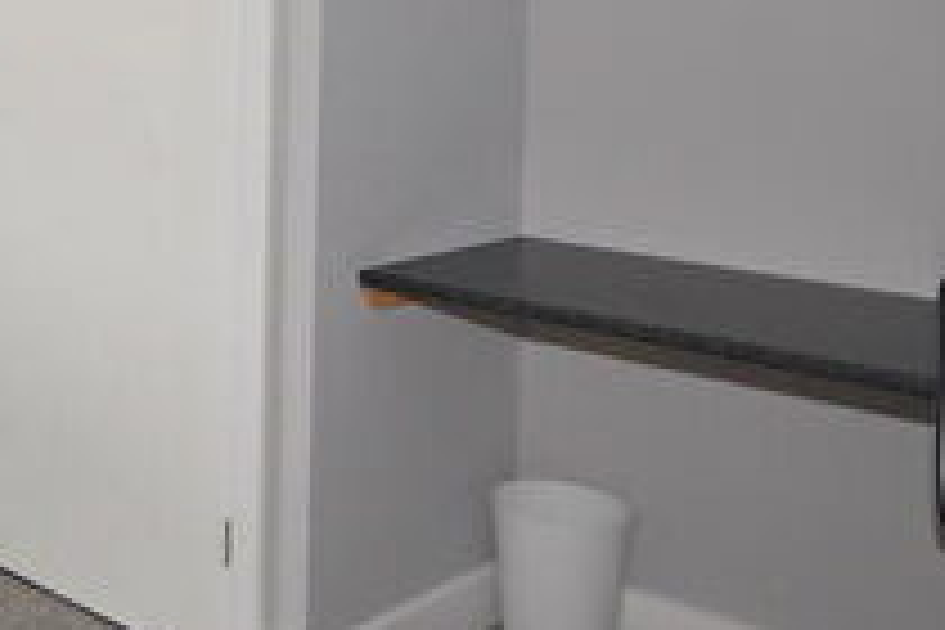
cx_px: 27
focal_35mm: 50
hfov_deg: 36.2
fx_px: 1312
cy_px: -32
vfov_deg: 25.4
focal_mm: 10
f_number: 4.5
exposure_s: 1/80
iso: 400
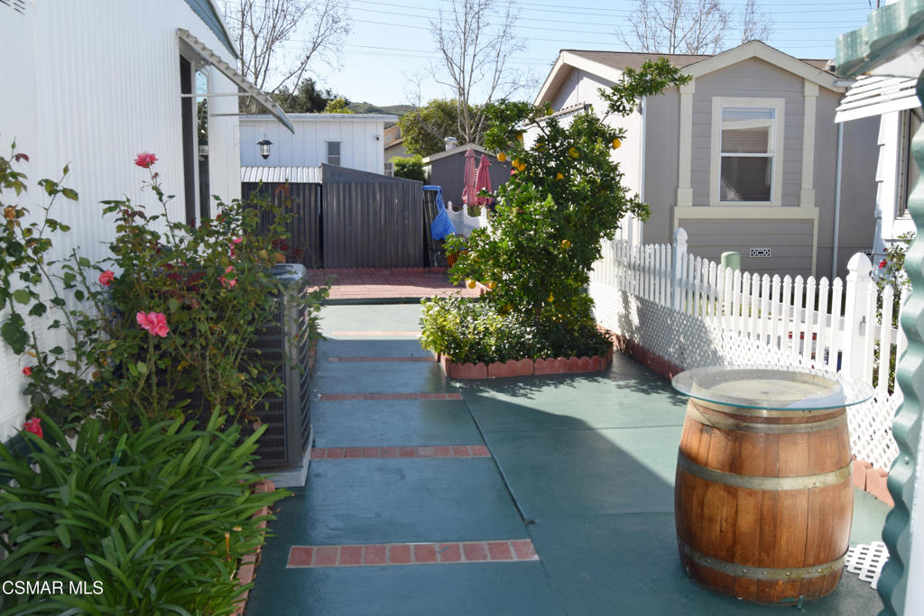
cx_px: 462
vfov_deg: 40.0
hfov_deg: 57.2
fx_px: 847
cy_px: 308
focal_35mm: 33
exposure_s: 1/200
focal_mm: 22
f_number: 9
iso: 100
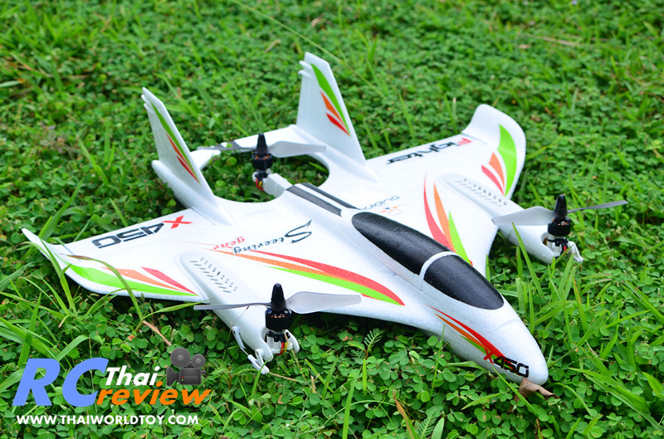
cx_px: 332
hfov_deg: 29.9
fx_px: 1242
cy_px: 220
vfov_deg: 20.1
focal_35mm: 68
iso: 100
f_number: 5.6
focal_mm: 45
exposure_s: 1/60
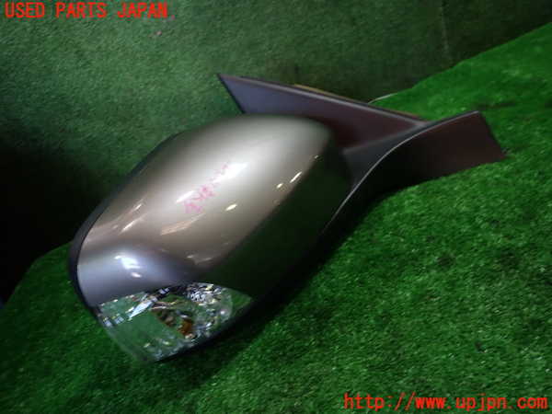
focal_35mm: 25
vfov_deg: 54.9
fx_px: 399
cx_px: 276
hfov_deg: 69.4
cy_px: 207
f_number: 2
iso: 160
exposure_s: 1/60
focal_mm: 4.5
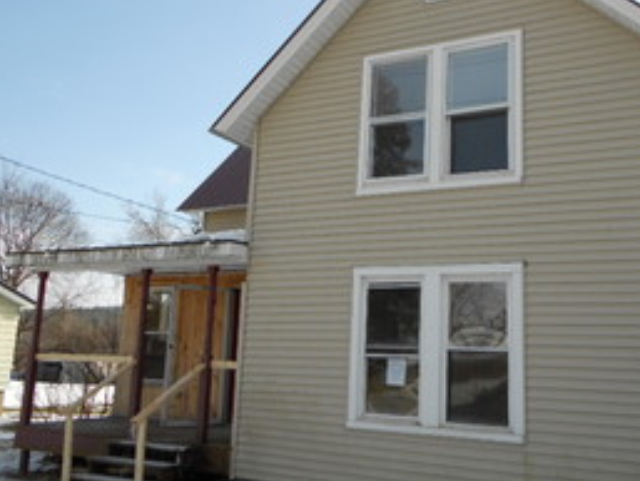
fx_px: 647
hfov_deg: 52.2
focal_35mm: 35
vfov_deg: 40.7
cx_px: 388
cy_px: 222
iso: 80
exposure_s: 1/640
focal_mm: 4.6
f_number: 3.2
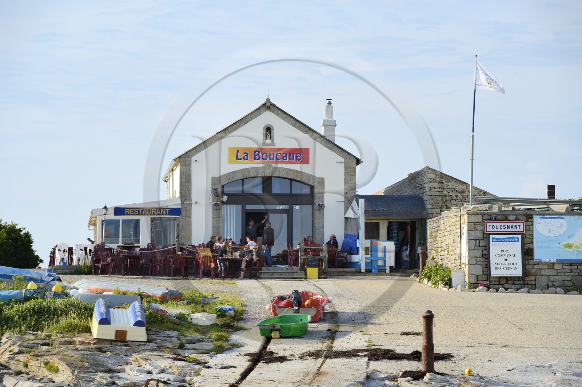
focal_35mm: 165
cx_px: 291
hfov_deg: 12.5
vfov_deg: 8.3
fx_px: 2665
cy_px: 194
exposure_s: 1/500
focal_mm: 165
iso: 200
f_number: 8
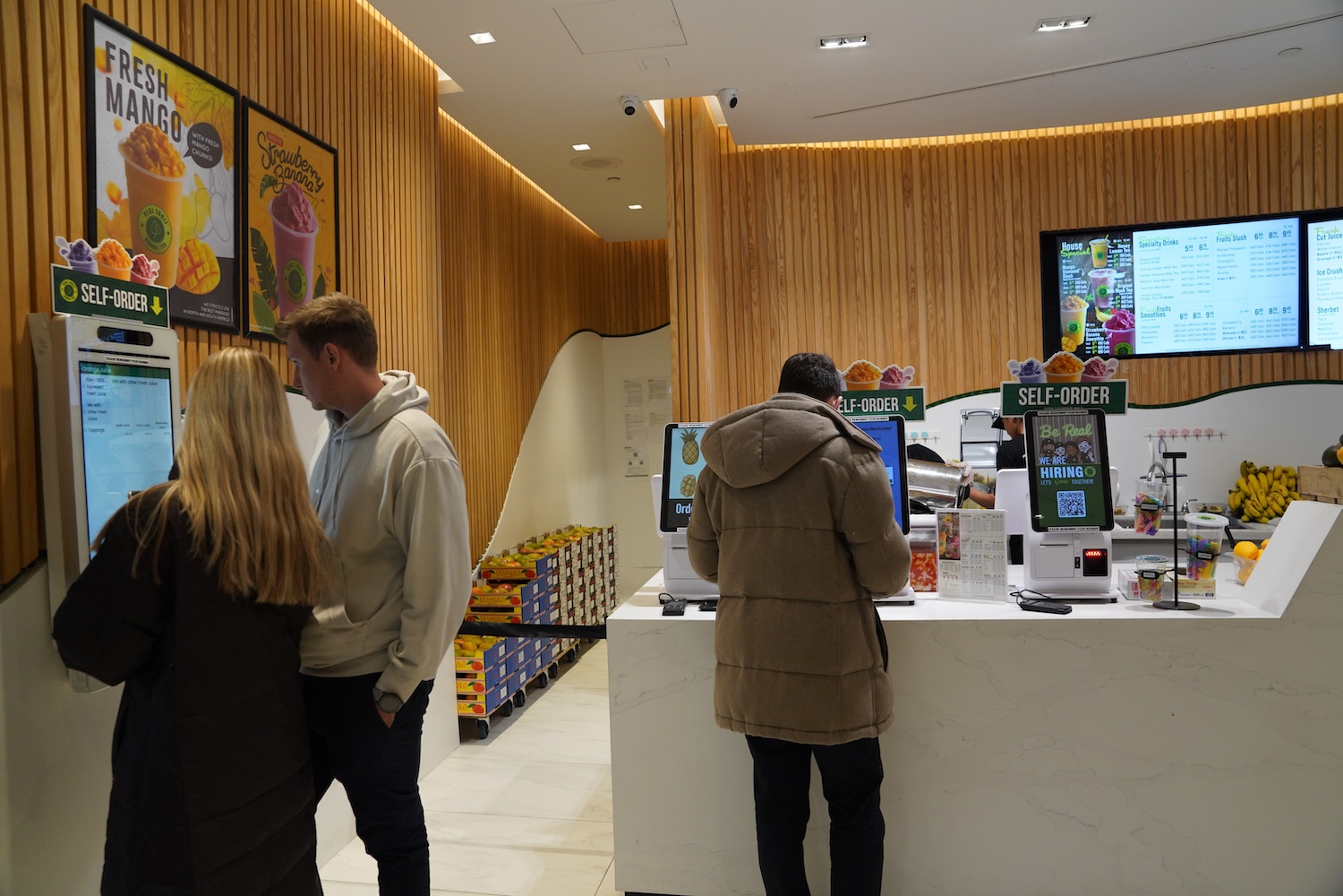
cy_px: 448
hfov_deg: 73.7
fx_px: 895
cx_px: 672
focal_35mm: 24
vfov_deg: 53.1
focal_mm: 24
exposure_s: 1/160
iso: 1600
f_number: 4
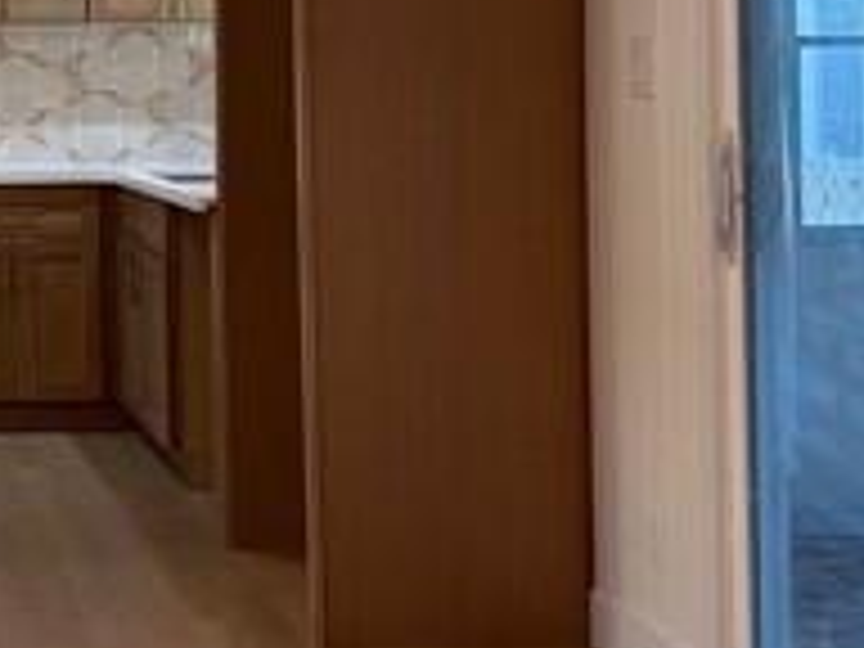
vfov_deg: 18.2
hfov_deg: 22.5
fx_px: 1997
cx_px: -171
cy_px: 72
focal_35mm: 80
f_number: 1.78
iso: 125
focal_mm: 6.86
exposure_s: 1/60
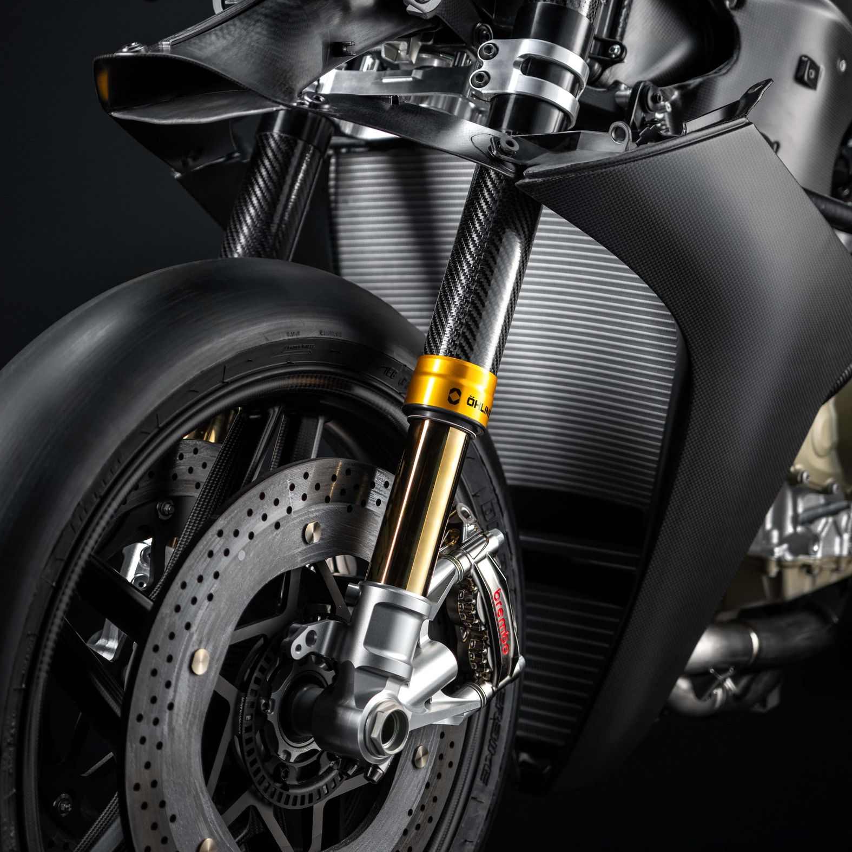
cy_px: 326
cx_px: 441
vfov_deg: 25.3
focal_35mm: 68
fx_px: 1894
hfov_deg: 25.4
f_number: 3
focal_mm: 50
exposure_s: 1/160
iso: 100
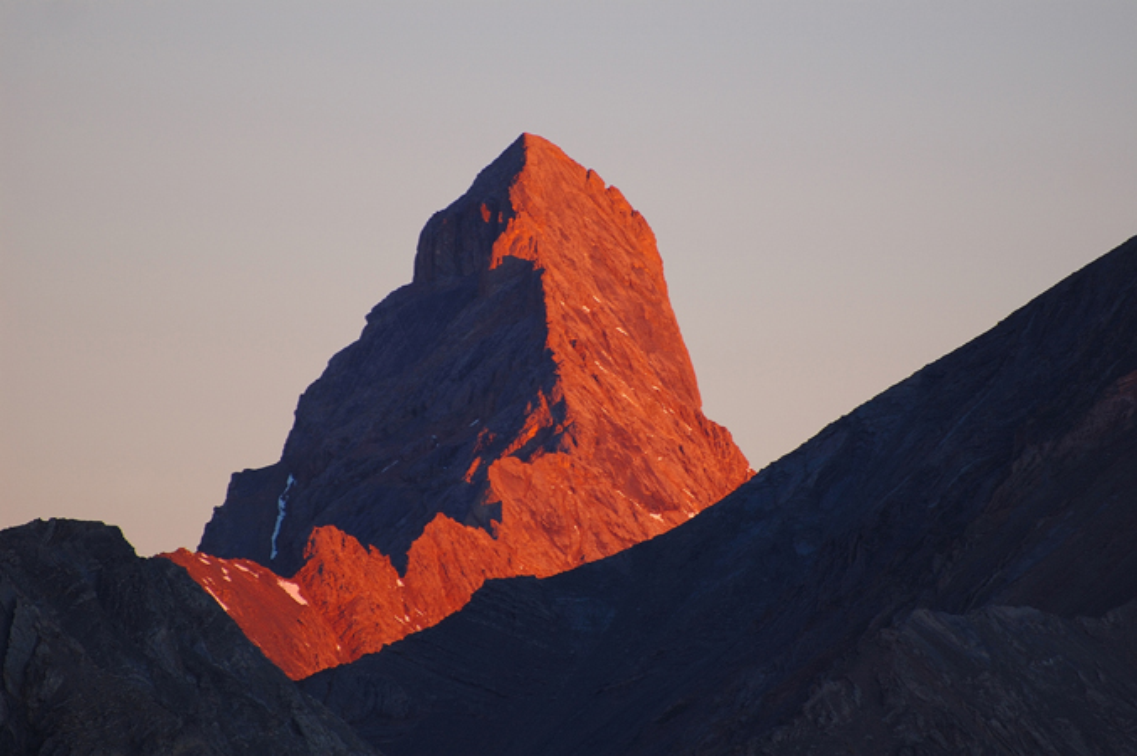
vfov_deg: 3.0
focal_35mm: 450
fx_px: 14198
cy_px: 378
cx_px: 568
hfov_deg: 4.6
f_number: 5.6
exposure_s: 1/60
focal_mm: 300
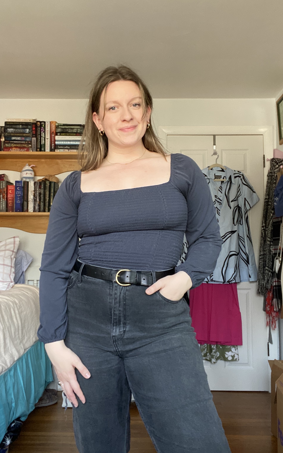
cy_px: 226
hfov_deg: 39.4
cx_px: 138
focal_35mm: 32
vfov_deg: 59.7
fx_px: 395
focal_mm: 2.71
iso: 320
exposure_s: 1/60
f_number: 2.2
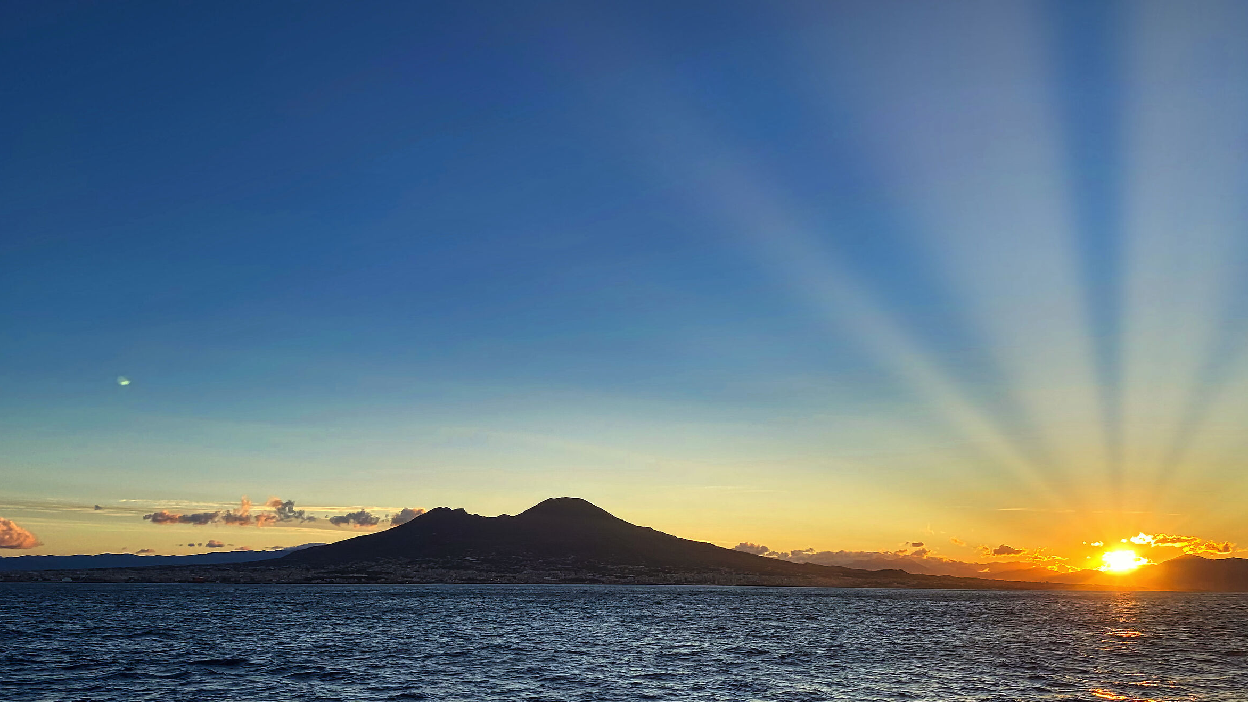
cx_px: 615
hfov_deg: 66.1
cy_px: 470
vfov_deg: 39.7
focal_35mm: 29
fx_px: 960
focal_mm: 4.25
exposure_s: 1/1135
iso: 32
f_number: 1.8
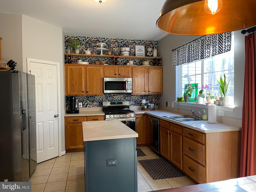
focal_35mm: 26
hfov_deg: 67.3
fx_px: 192
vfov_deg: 53.1
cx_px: 128
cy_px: 96
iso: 160
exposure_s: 1/60
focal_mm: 5.1
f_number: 1.6
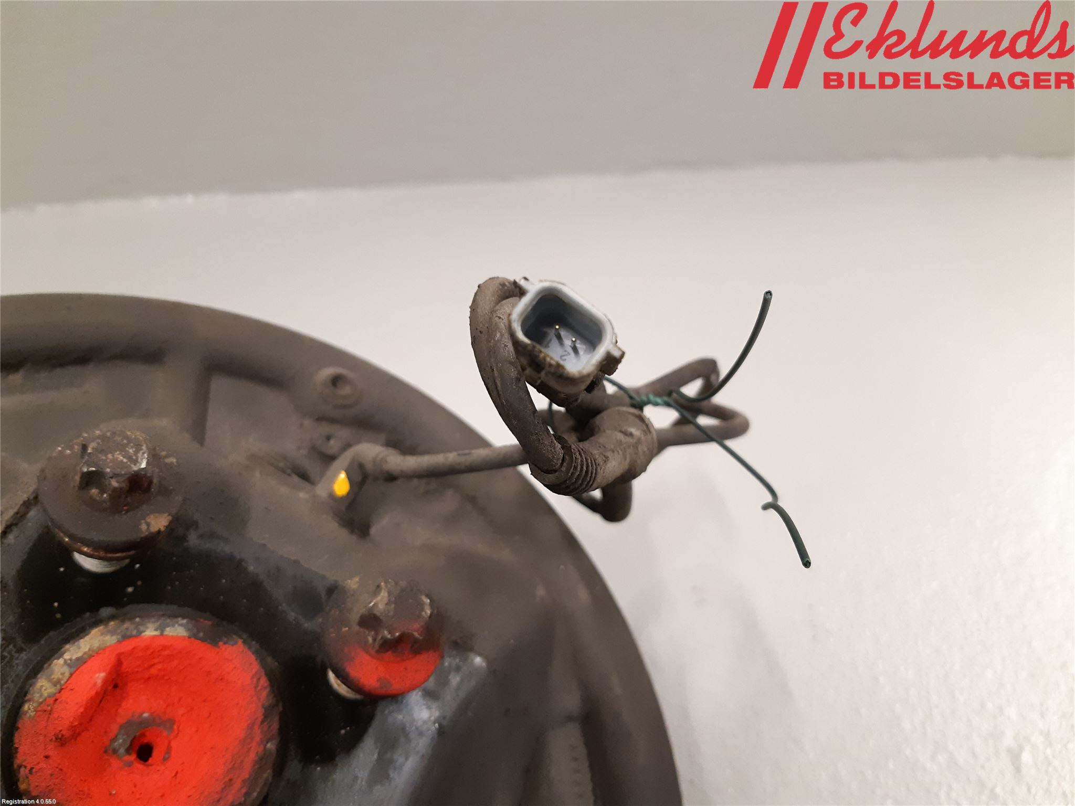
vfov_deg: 53.1
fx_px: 807
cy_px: 403
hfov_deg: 67.3
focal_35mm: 26
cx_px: 538
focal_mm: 3.93
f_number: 1.7
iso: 250
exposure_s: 1/50
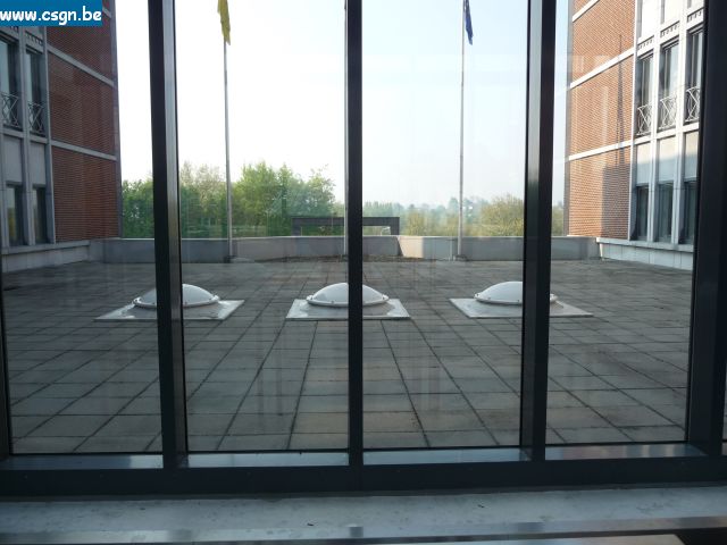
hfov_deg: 63.4
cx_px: 364
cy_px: 272
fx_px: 588
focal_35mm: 28
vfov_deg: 49.7
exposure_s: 1/320
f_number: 3.3
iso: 100
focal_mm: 4.7
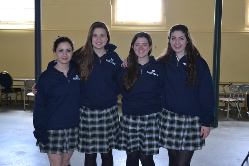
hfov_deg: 38.9
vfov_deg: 26.5
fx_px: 353
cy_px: 83
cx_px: 124
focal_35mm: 51
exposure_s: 1/60
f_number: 5
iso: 2500
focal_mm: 34
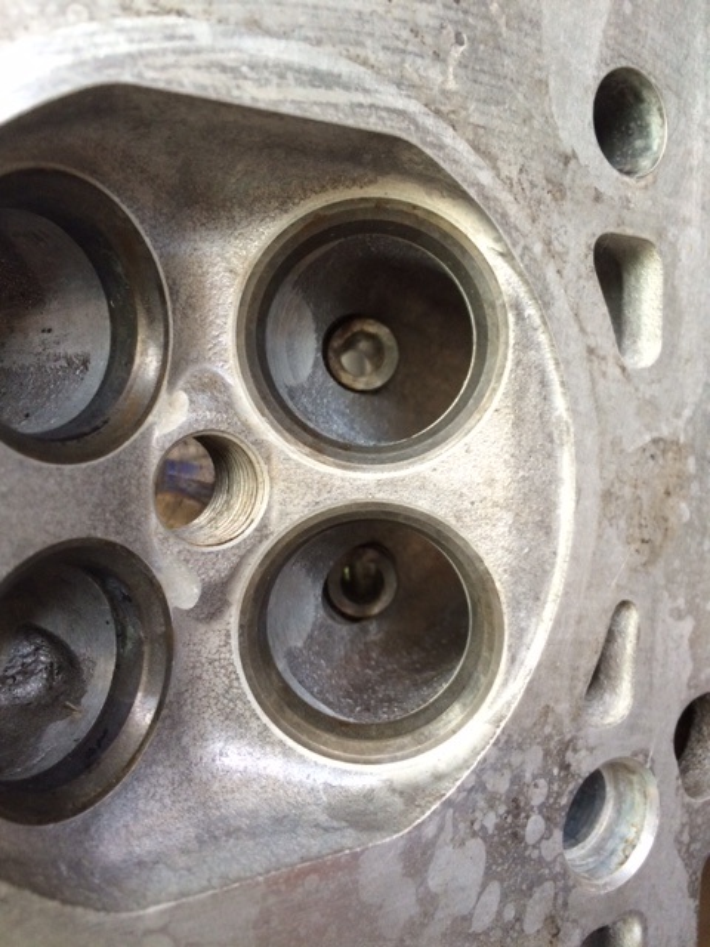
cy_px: 474
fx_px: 793
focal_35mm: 29
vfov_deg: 61.7
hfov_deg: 48.2
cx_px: 355
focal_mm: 4.15
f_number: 2.2
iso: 160
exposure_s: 1/33
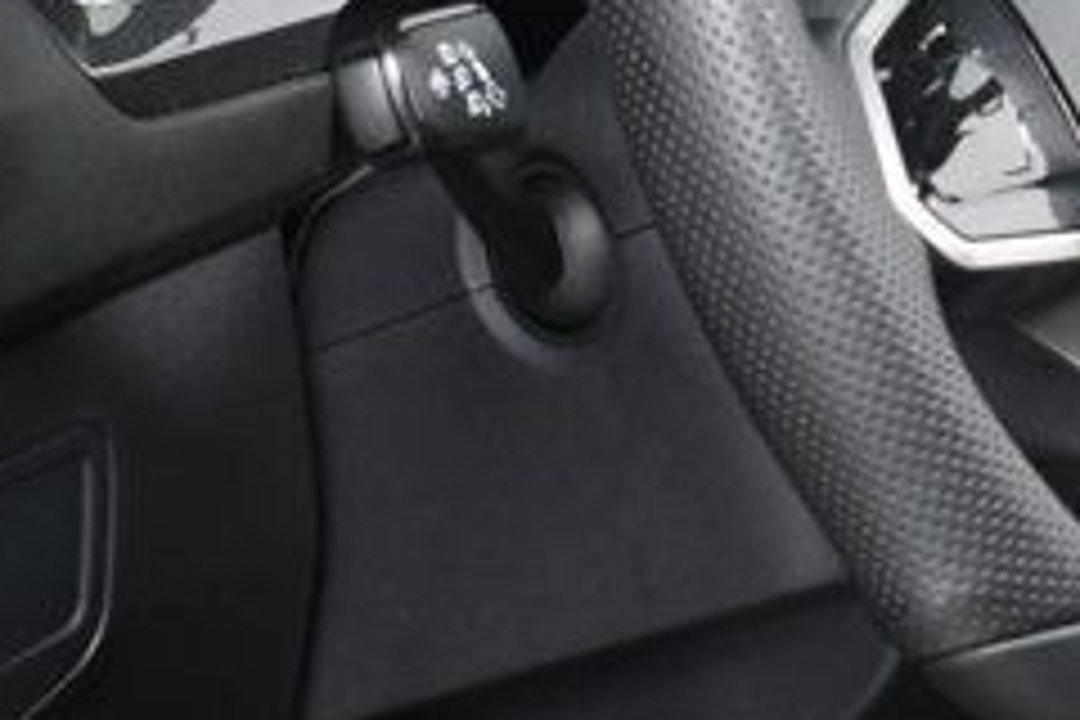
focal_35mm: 222
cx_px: 1228
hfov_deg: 9.2
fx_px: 6659
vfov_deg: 6.2
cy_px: 11
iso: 100
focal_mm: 26
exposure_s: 1/160
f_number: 4
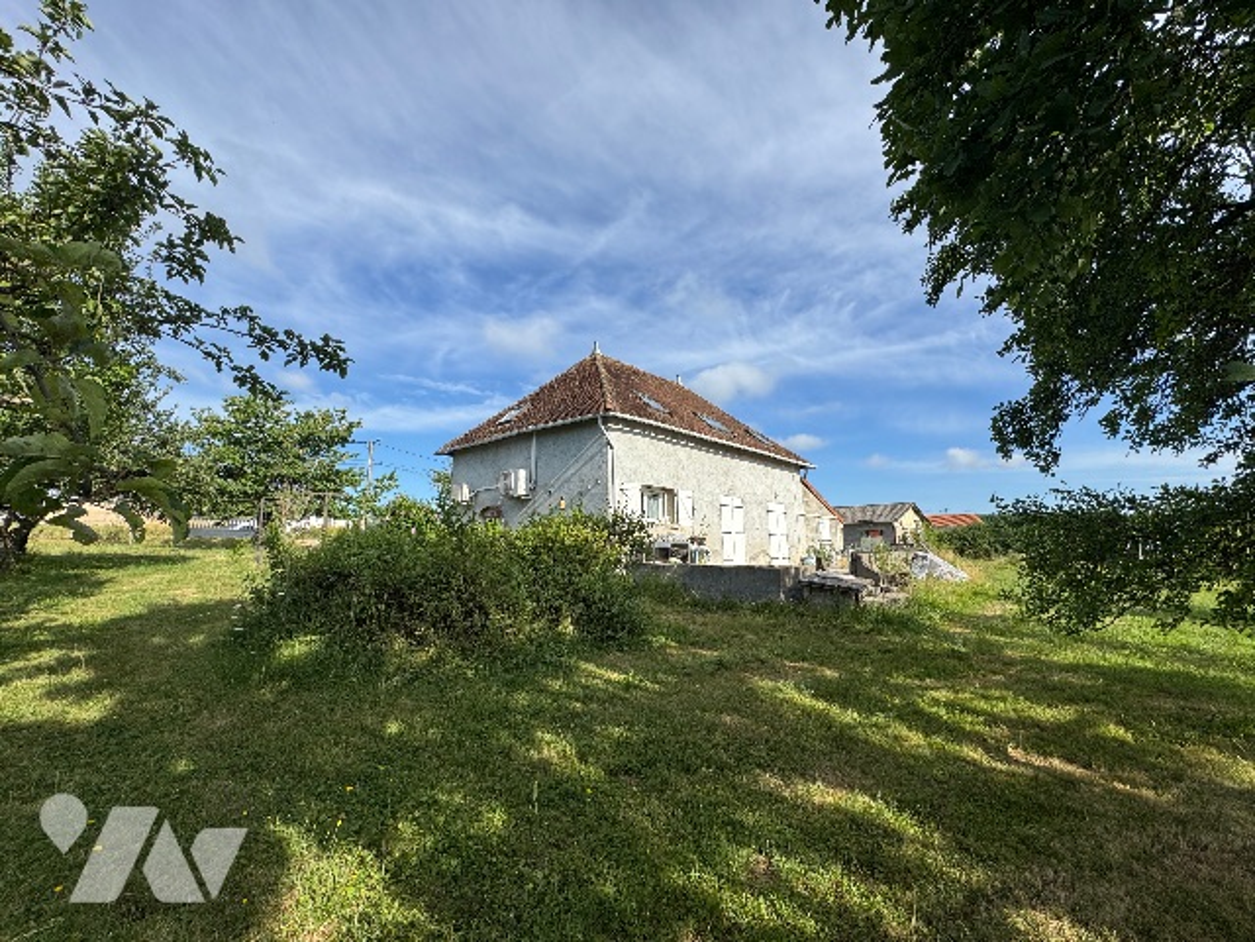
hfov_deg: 102.1
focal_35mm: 14
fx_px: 508
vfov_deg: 85.7
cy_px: 471
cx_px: 628
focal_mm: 2.22
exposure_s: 1/2083
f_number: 2.2
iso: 50
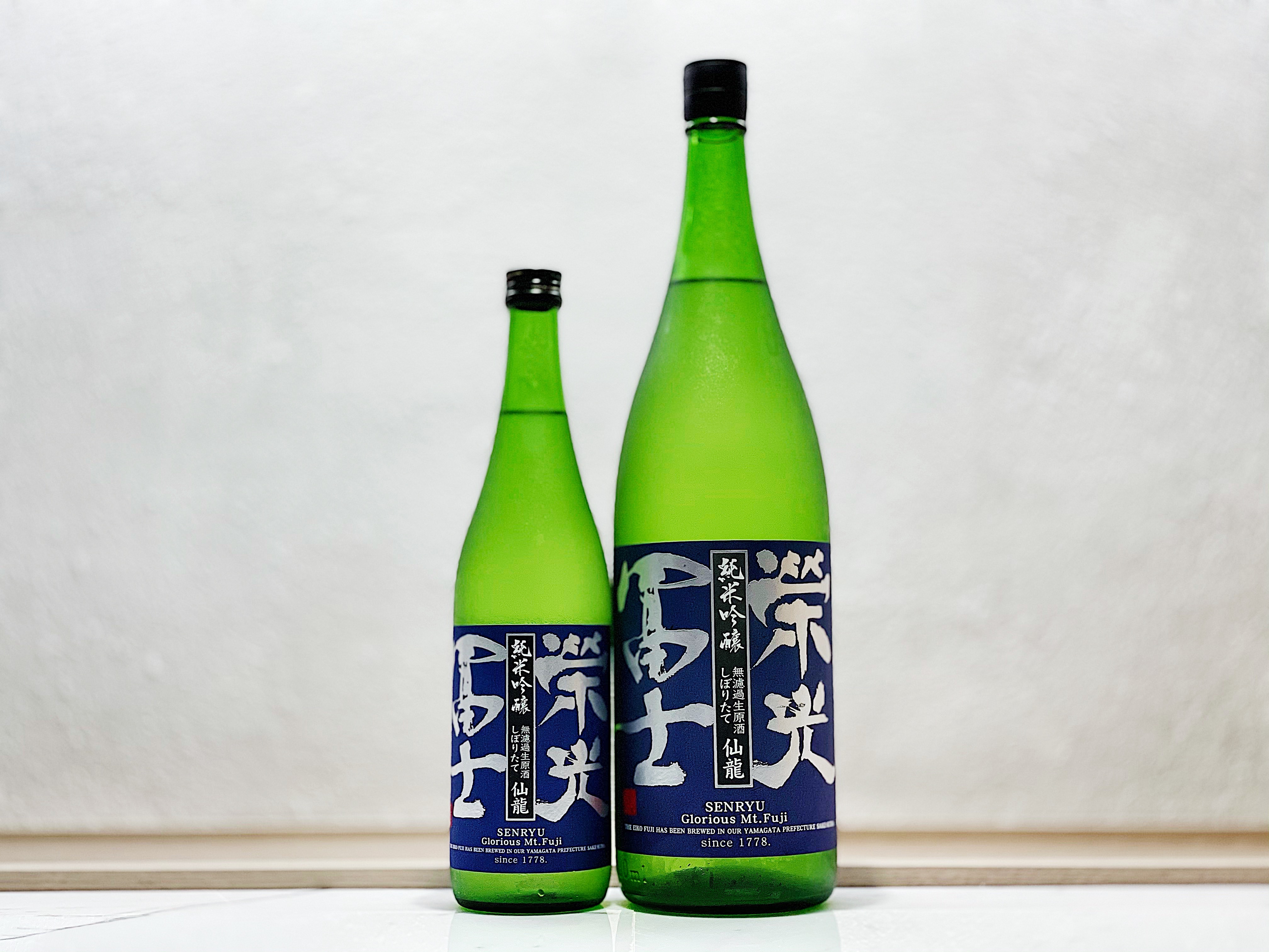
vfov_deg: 28.0
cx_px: 634
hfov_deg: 36.8
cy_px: 476
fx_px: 1906
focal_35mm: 52
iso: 125
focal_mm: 6
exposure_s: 1/122
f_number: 2
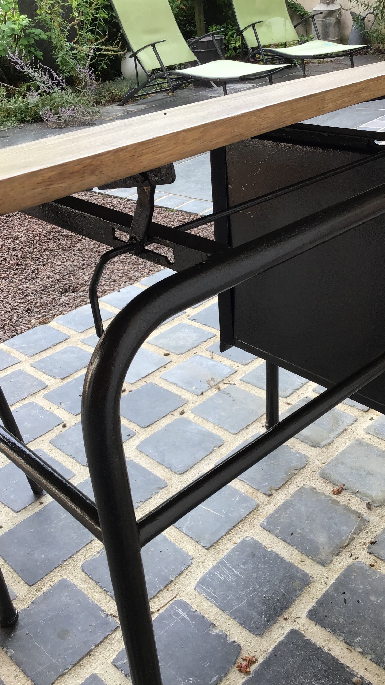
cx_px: 207
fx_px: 617
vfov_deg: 58.0
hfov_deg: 34.6
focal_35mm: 34
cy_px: 343
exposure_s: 1/126
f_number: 2.4
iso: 25
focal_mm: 3.3
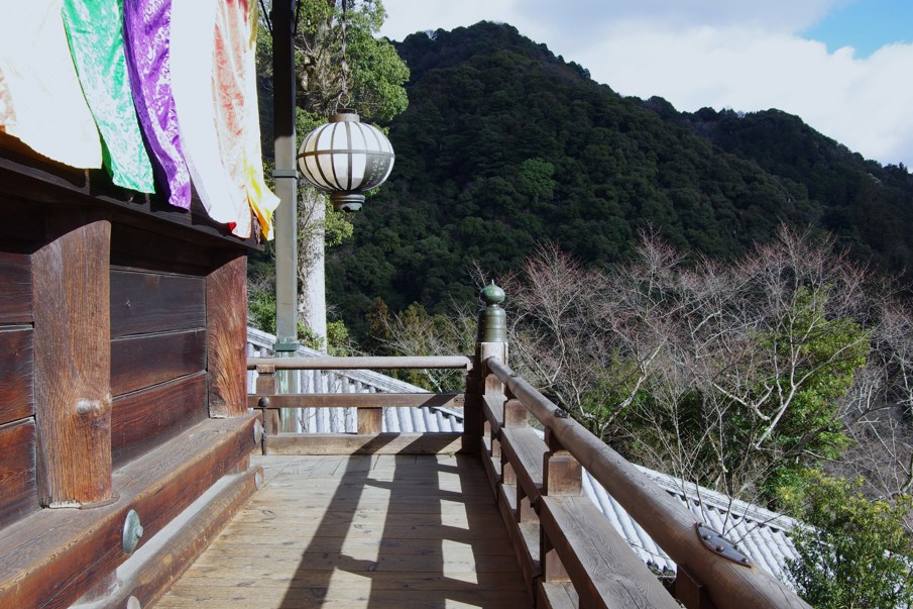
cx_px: 444
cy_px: 317
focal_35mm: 35
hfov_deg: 54.4
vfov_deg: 37.8
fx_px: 887
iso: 640
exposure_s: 1/500
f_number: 9
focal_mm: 21
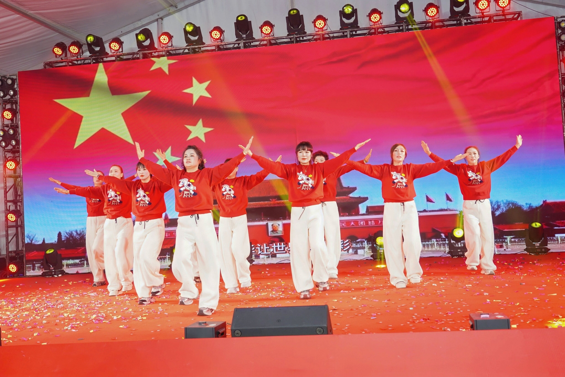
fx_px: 565
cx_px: 282
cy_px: 188
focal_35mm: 36
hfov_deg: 53.1
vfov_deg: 36.9
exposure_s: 1/160
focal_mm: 36
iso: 640
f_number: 4
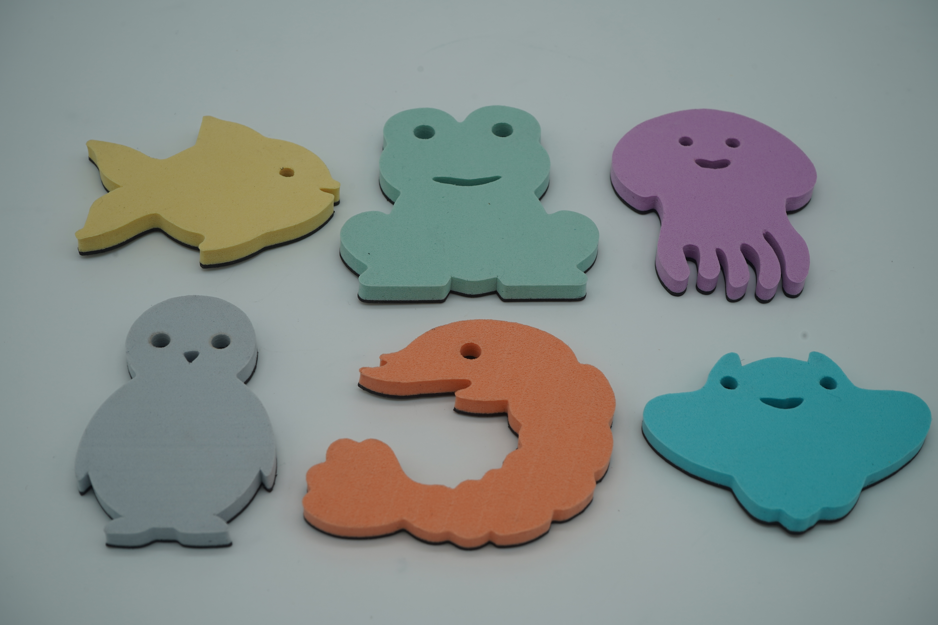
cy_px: 312
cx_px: 469
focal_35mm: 52
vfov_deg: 26.0
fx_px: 1355
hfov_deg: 38.2
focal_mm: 52
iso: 100
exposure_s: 1/50
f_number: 13
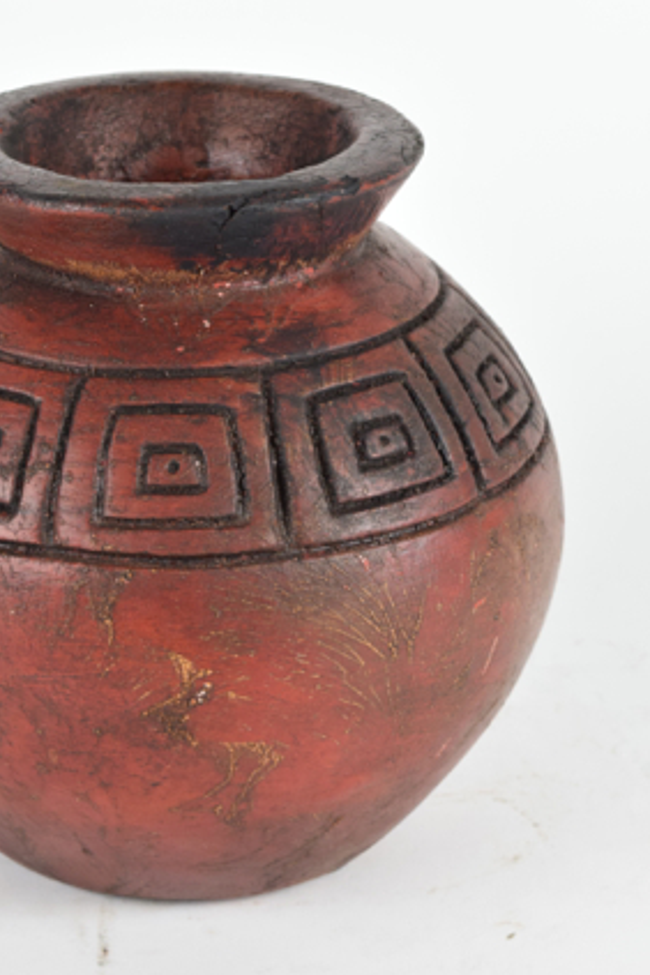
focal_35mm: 125
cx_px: 217
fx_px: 3379
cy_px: 490
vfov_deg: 16.4
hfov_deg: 11.0
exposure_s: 1/125
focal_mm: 55
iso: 800
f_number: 8
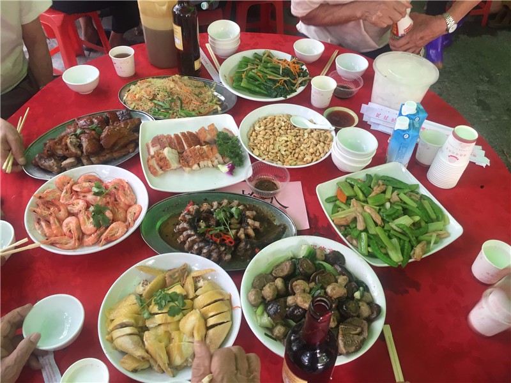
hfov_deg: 61.7
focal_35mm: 29
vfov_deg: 48.2
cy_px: 192
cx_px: 256
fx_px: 428
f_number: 2.2
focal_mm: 4.15
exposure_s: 1/33
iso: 80
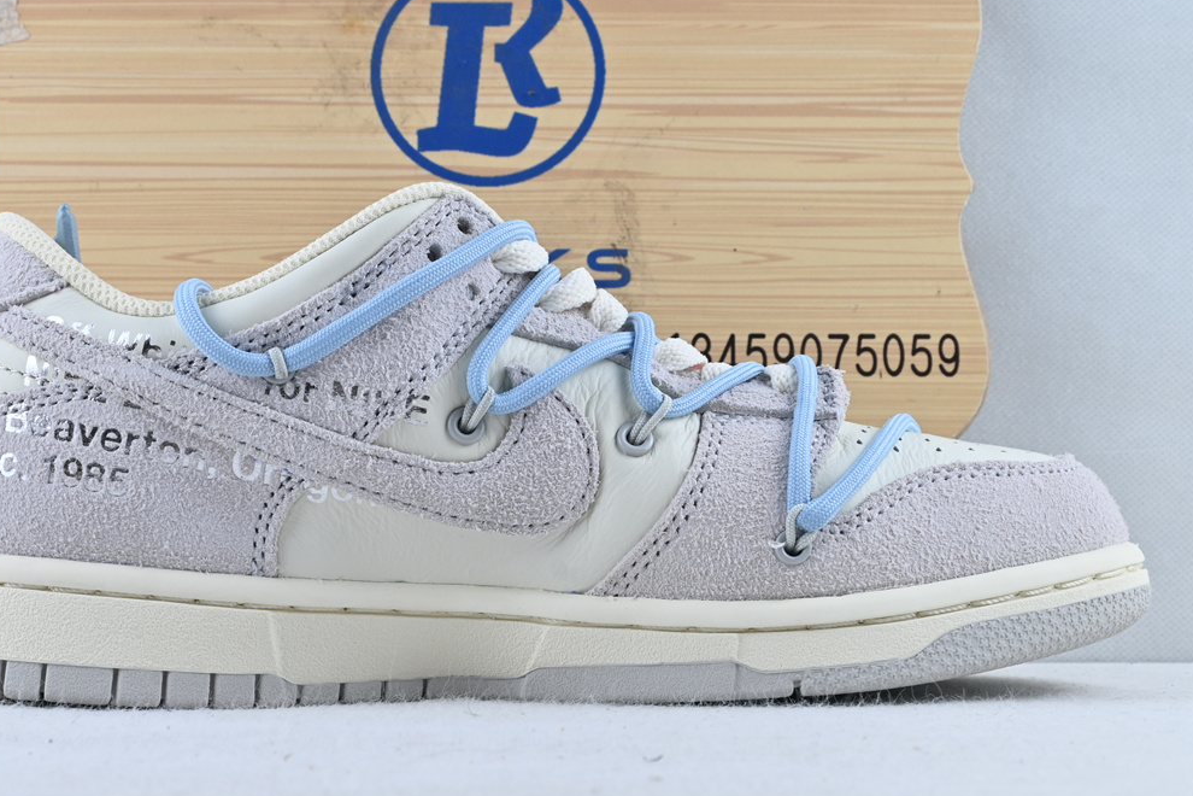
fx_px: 2108
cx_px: 536
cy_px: 426
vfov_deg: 21.4
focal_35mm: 64
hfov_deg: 31.6
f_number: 10
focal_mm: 35
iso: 100
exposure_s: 1/15
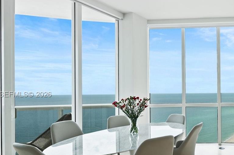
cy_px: 95
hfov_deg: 57.0
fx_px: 188
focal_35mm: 29
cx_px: 199
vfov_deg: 44.6
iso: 200
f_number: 8
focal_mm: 14
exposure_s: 1/50
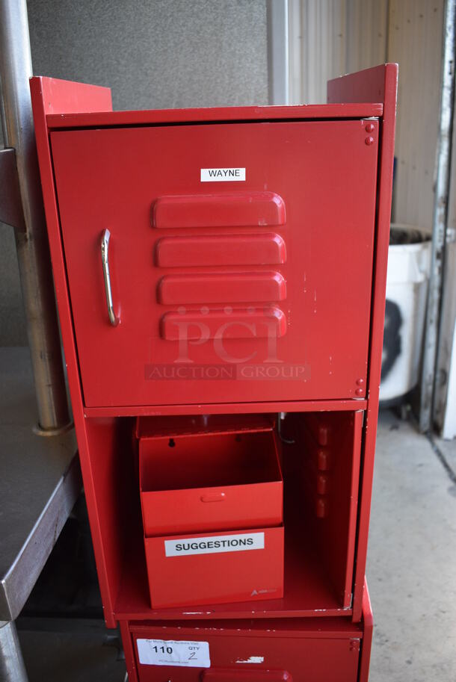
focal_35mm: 32
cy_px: 341
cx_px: 228
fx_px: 598
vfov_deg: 59.5
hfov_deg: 41.8
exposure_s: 1/200
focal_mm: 21
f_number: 3.8
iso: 800
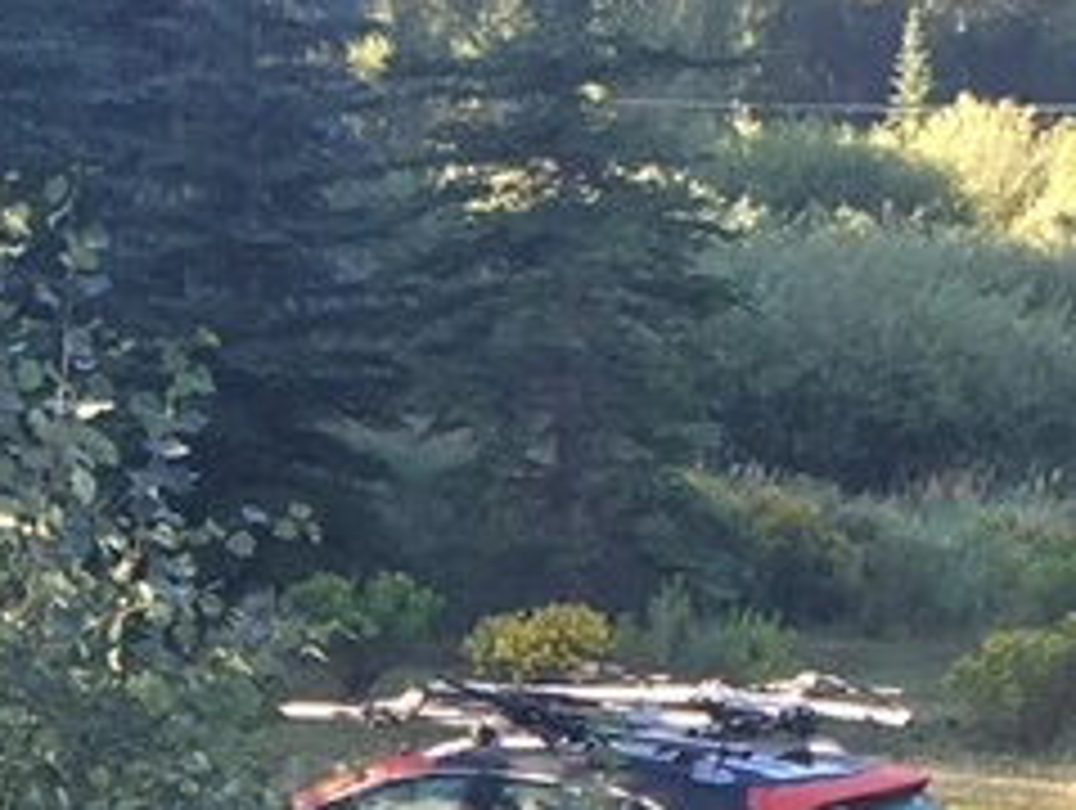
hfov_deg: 12.7
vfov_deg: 9.1
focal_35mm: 155
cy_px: 1508
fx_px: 4825
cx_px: 185
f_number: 2.2
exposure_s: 1/136
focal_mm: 4.15
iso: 32
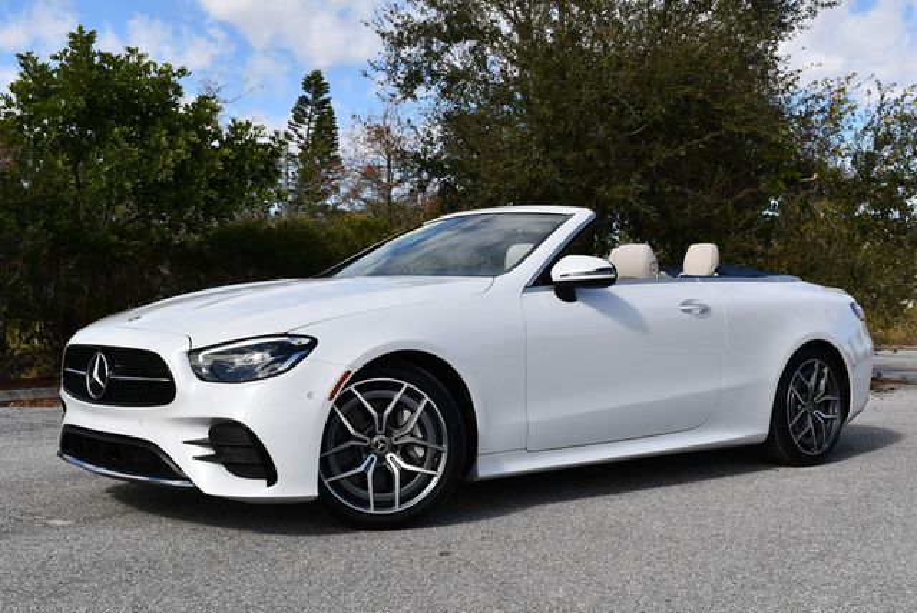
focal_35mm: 48
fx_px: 1224
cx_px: 458
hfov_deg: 41.1
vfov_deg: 28.1
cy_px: 306
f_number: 9
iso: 100
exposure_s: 1/320
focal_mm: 24
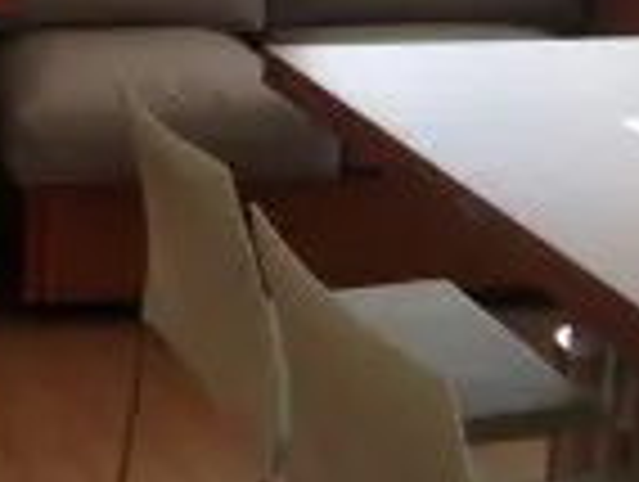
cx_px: -284
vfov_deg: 14.0
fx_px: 1923
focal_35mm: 104
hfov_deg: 17.2
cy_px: -54
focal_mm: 4.12
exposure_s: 1/224
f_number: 2.4
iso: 50
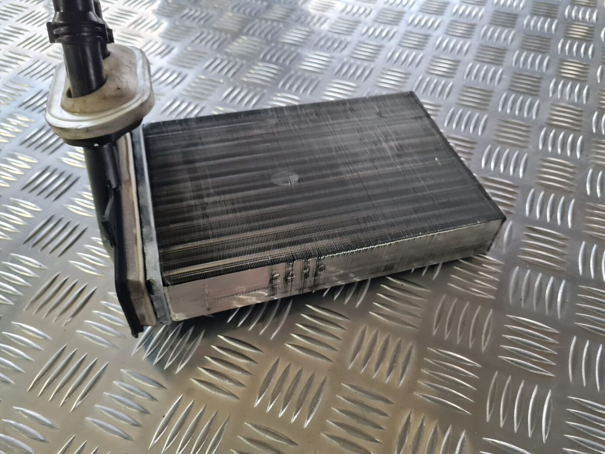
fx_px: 454
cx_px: 302
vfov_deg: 53.1
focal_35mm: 26
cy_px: 227
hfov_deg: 67.3
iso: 640
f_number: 1.8
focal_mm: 5.4
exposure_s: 1/50
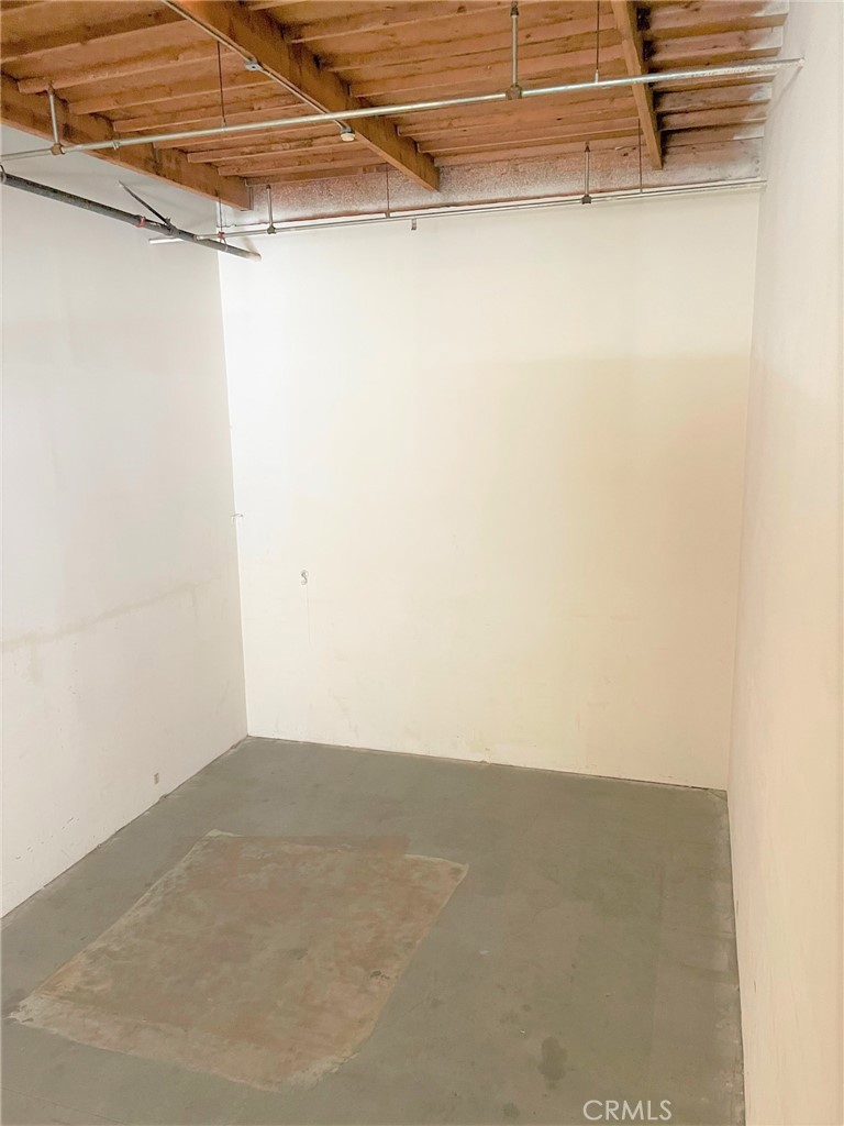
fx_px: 845
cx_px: 422
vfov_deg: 67.3
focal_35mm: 26
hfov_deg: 53.1
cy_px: 563
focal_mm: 5.1
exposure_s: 1/39
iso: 640
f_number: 1.6
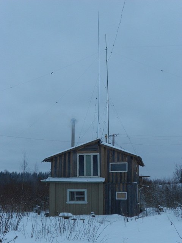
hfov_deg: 29.7
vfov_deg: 38.9
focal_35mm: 49
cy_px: 122
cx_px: 91
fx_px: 344
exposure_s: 1/60
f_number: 4.5
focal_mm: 9
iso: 125
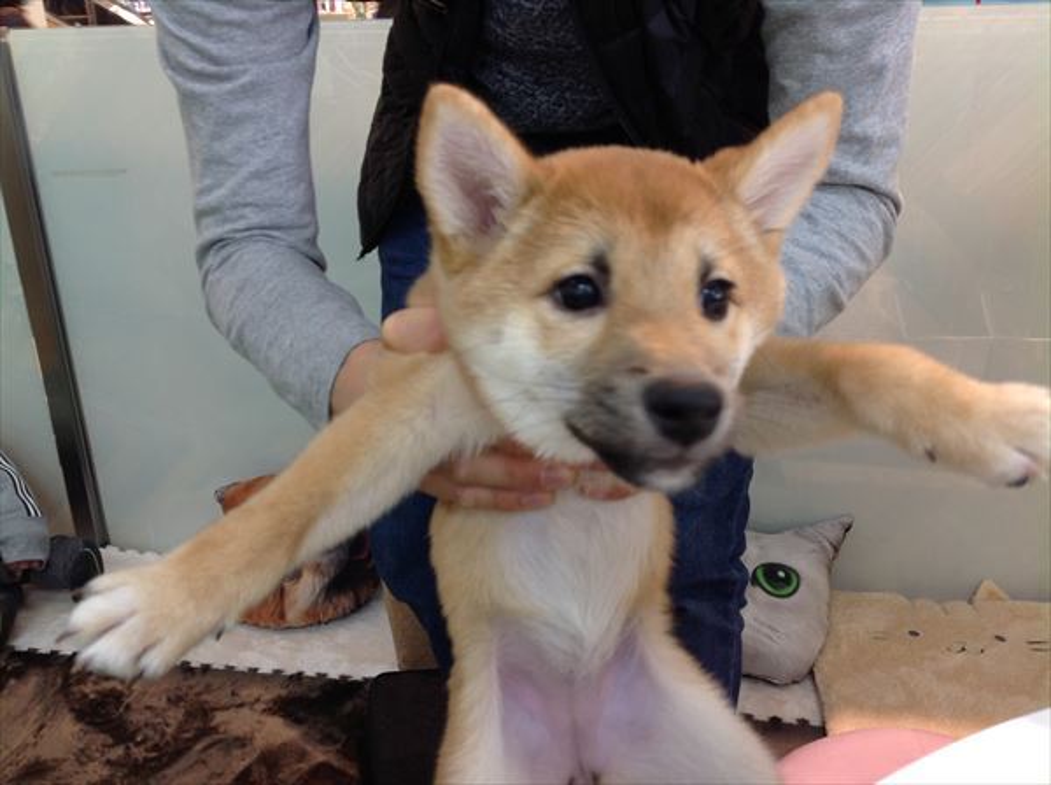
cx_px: 526
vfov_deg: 40.6
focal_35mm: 35
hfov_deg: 52.7
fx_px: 1061
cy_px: 392
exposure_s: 1/17
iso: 50
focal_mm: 4.28
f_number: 2.4
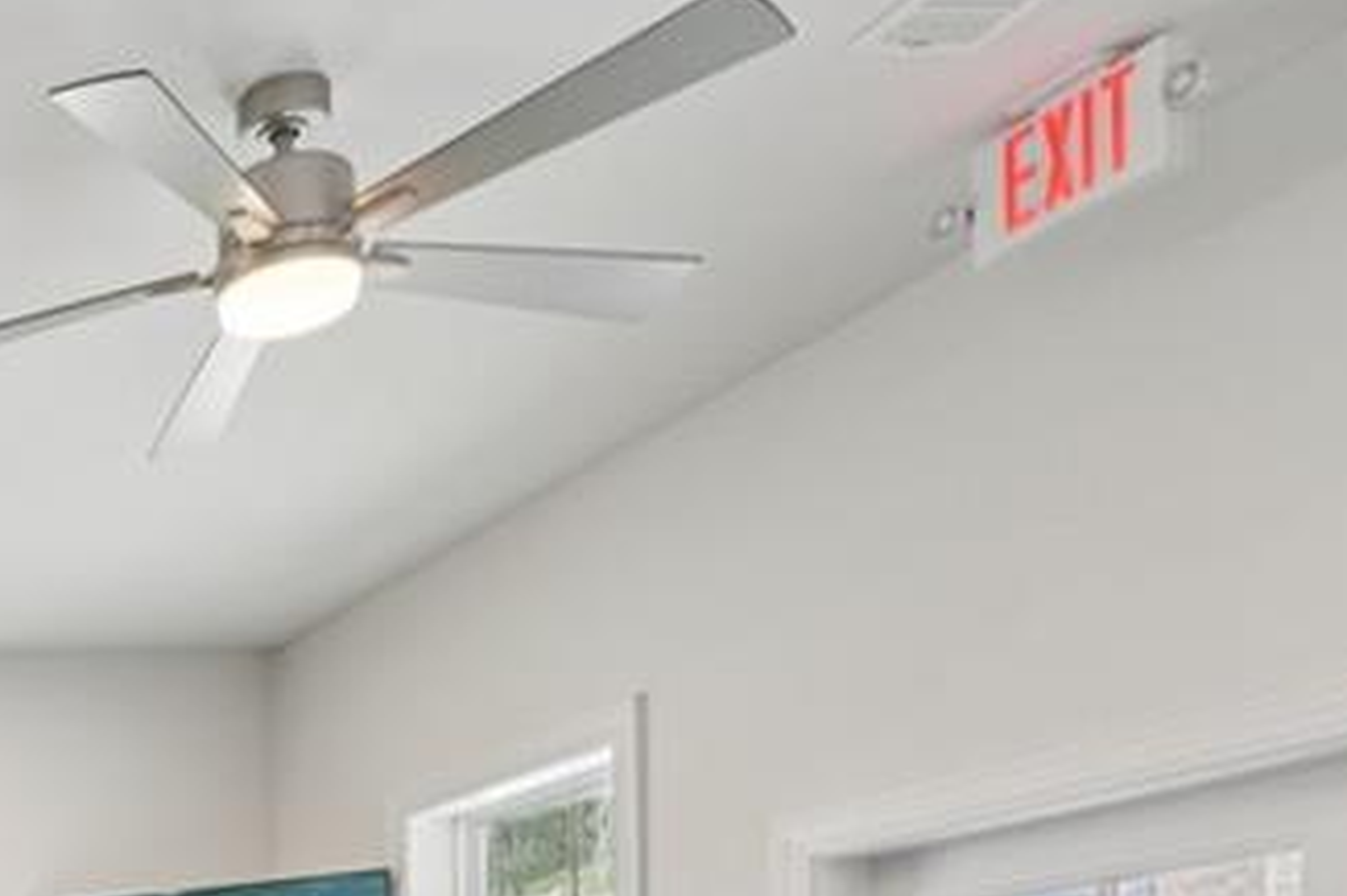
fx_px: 1645
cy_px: 1220
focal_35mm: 44
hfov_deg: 29.1
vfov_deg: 25.4
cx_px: -640
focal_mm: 14
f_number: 8
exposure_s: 1/15
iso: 320
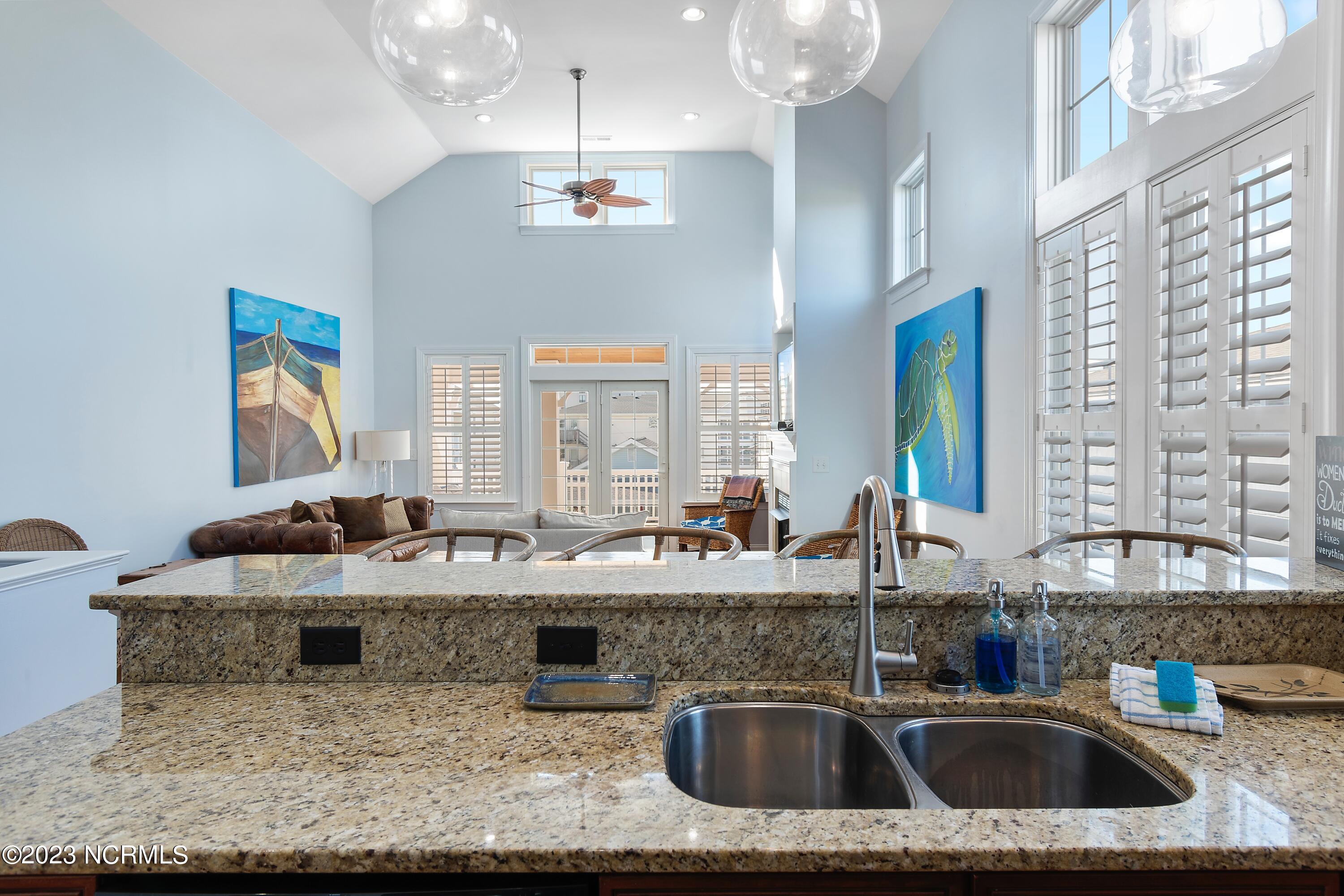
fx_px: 709
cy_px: 448
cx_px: 672
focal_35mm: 19
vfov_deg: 64.6
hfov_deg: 86.9
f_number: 5
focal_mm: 13
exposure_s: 1/8
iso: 100
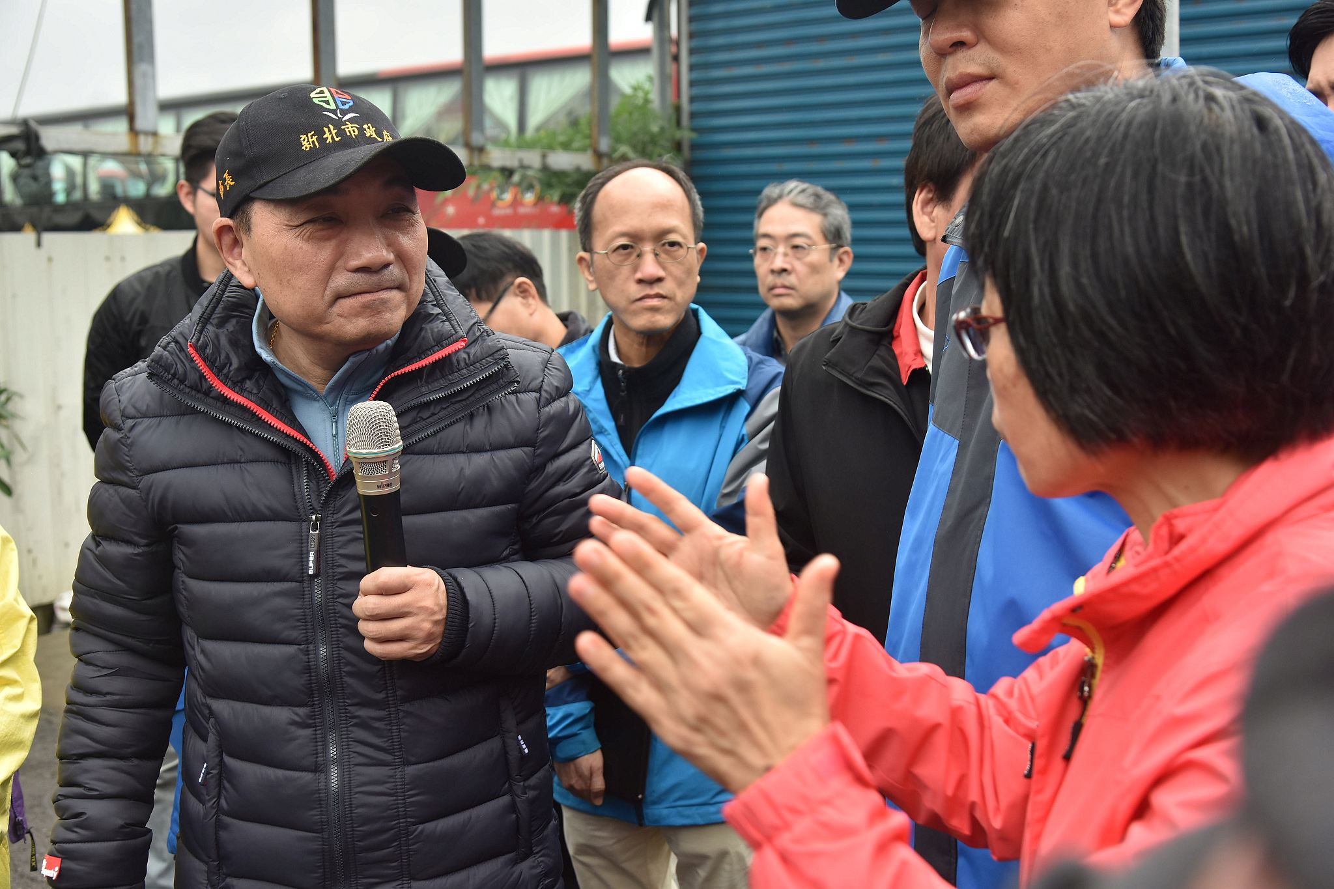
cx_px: 667
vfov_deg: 30.5
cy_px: 444
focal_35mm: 44
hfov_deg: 44.5
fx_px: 1630
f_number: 5.6
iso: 500
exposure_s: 1/200
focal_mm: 44
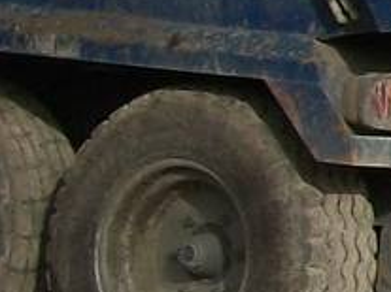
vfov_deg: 4.8
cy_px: -132
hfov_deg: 5.6
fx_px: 3488
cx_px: 1507
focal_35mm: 309
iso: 80
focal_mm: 7.1
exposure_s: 1/320
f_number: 6.3
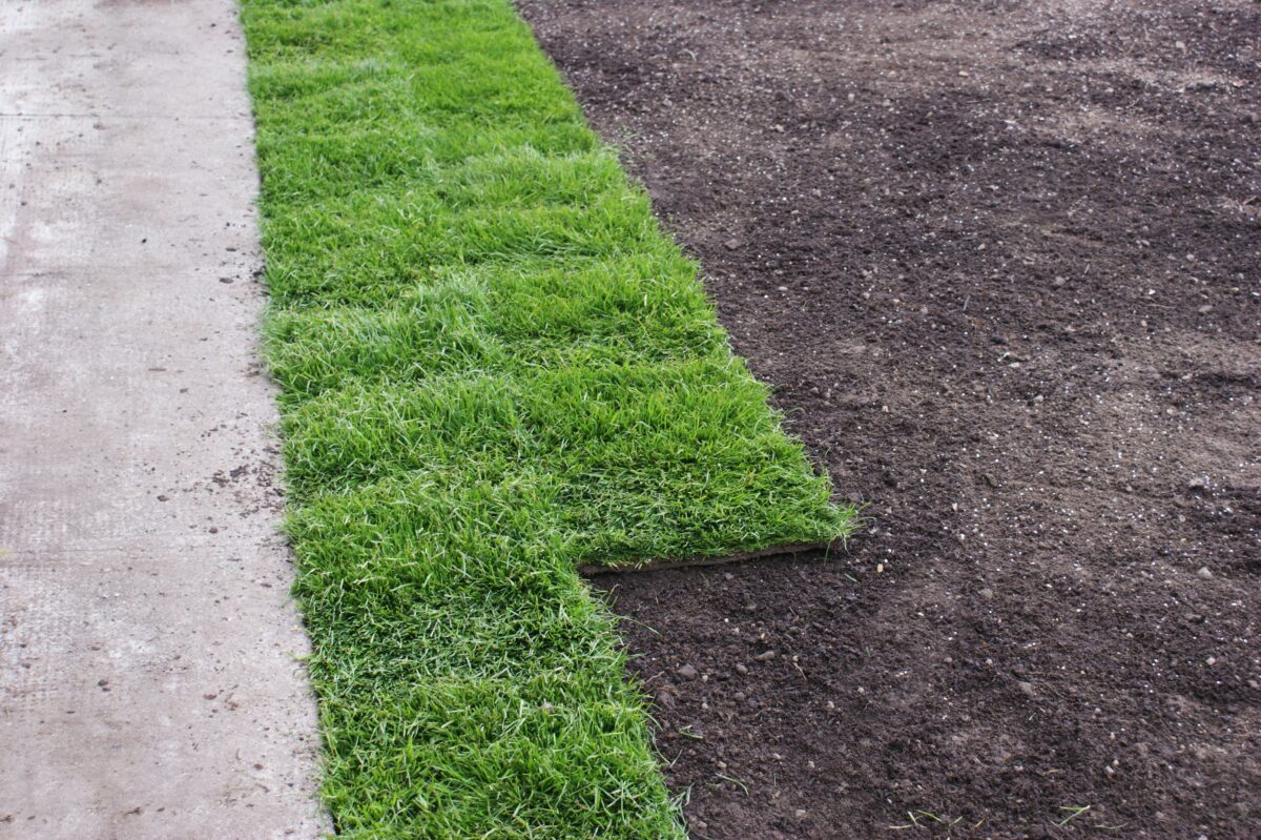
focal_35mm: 52
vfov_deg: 25.7
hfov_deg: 37.9
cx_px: 630
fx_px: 1838
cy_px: 420
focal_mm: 35
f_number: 5.6
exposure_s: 1/60
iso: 200
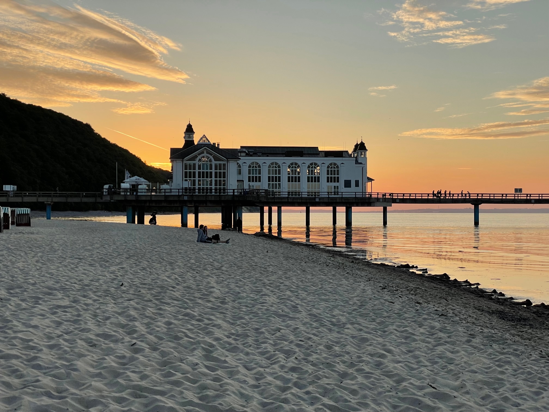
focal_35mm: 52
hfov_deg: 36.8
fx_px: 825
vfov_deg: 28.0
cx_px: 274
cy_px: 206
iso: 25
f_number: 2
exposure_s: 1/592
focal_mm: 6
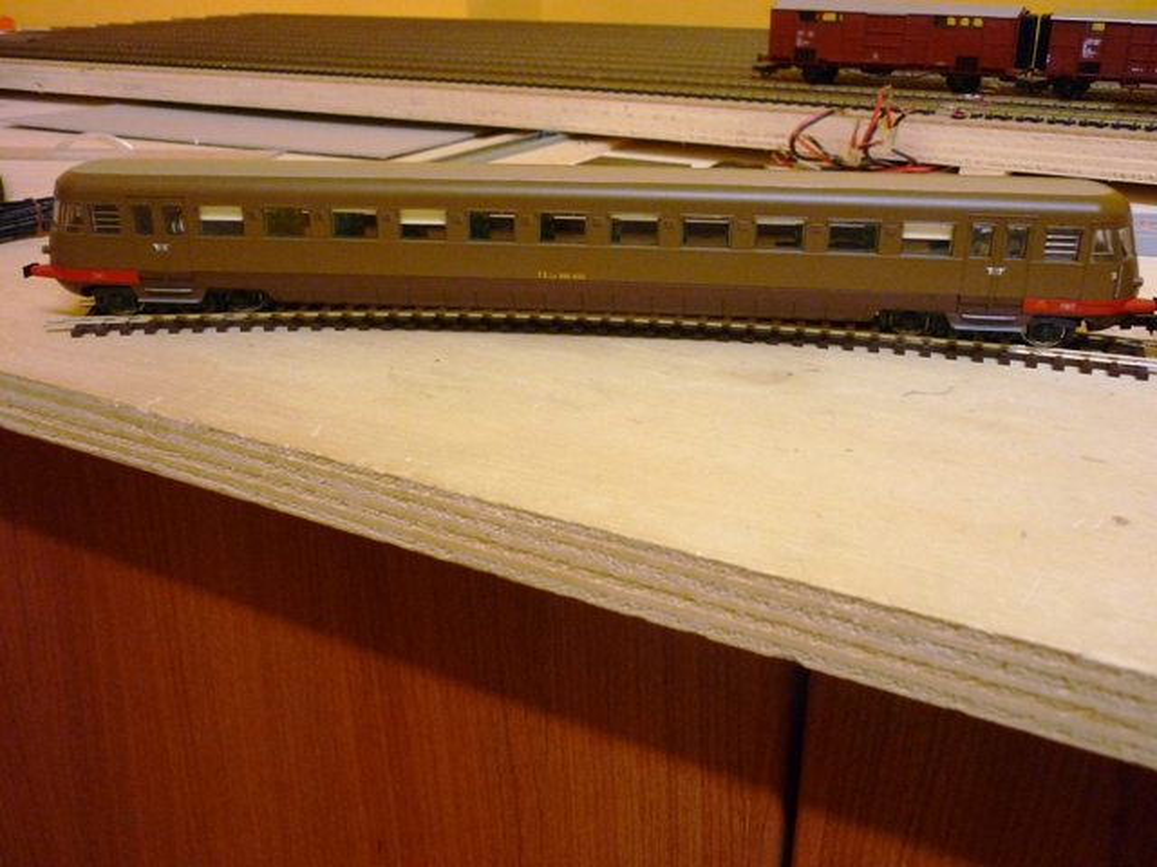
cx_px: 578
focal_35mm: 33
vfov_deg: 42.9
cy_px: 434
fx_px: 1103
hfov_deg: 55.4
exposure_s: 1/30
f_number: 2.8
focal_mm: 5.5
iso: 400
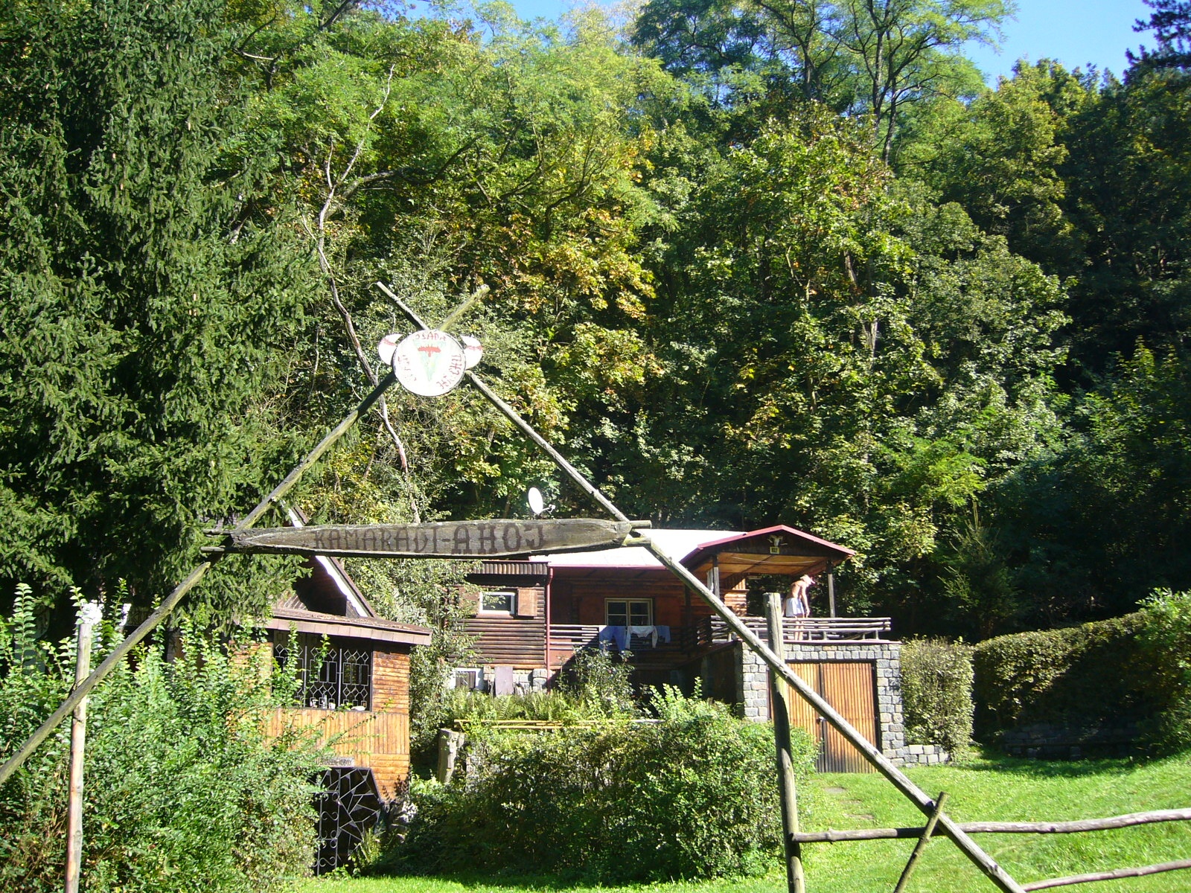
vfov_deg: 40.7
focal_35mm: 35
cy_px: 446
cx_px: 596
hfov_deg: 52.6
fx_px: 1204
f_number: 2.8
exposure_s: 1/250
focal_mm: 5.8
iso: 80
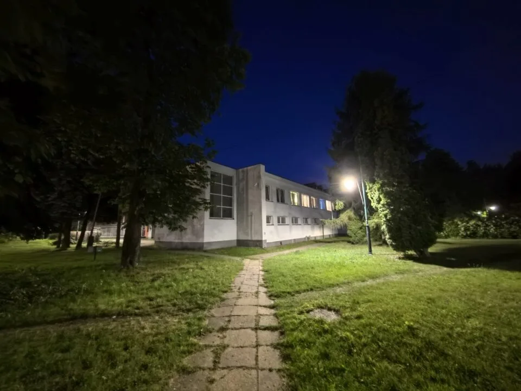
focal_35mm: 13
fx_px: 196
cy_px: 196
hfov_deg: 106.2
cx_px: 260
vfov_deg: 89.9
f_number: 2.2
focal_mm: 1.95
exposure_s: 1/4.26
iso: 25600
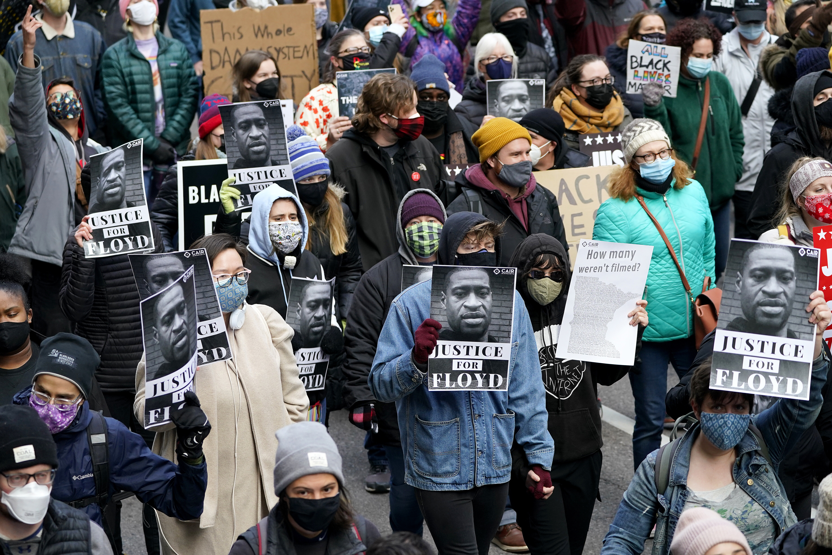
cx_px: 416
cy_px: 278
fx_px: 3258
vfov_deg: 9.7
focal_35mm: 141
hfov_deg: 14.6
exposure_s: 1/320
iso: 1250
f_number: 5.6
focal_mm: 141
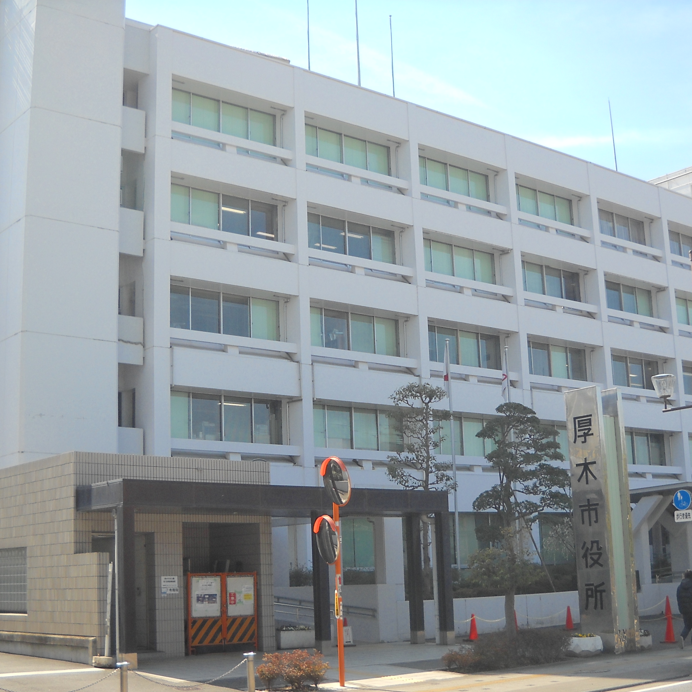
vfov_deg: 34.7
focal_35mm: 49
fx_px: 1108
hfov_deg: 34.7
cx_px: 360
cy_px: 350
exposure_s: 1/148
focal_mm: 6.72
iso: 64
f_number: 5.5
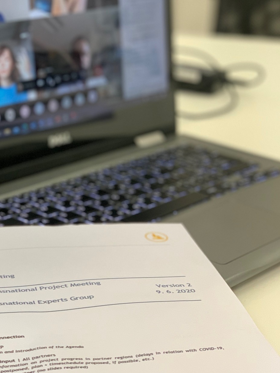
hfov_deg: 17.2
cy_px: 155
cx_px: 57
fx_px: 917
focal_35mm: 85
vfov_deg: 23.0
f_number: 2.4
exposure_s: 1/50
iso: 125
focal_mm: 6
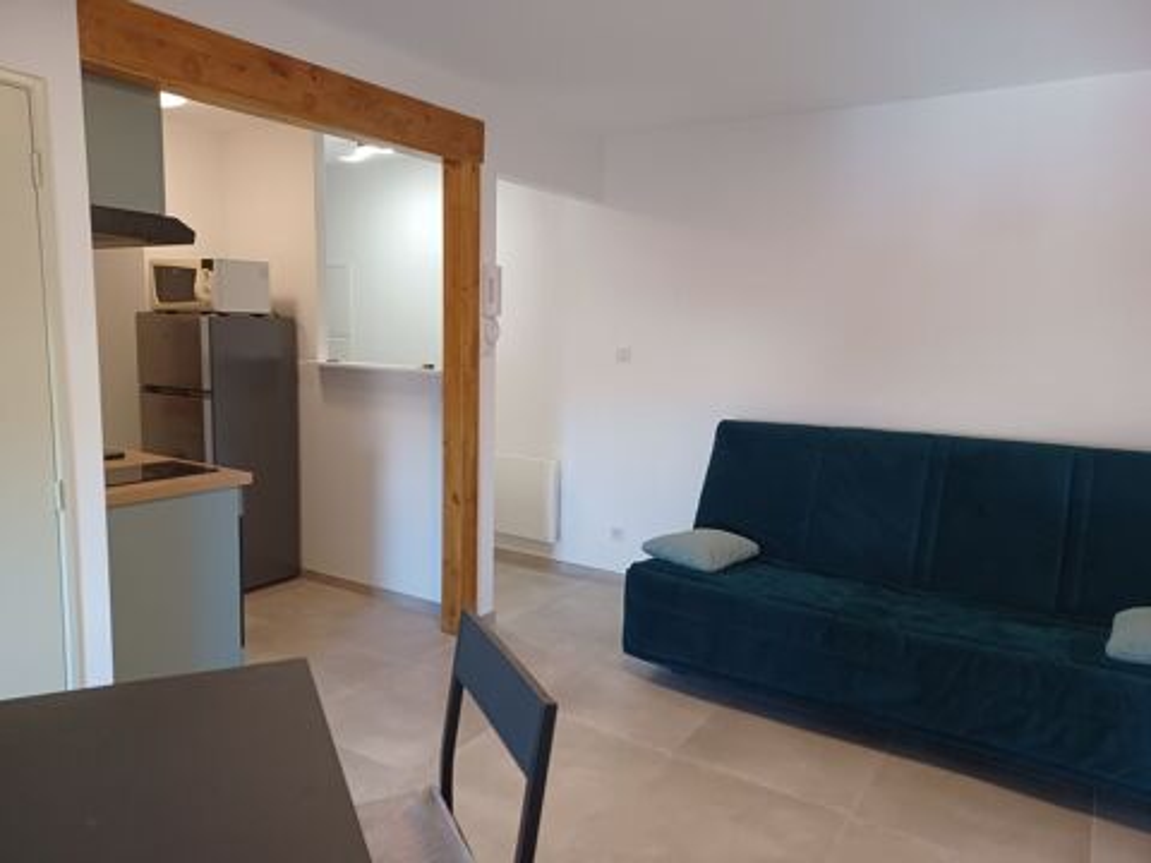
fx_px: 831
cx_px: 576
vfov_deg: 54.9
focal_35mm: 25
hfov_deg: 69.4
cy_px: 432
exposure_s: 1/33.3
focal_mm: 4.6
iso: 320
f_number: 1.8
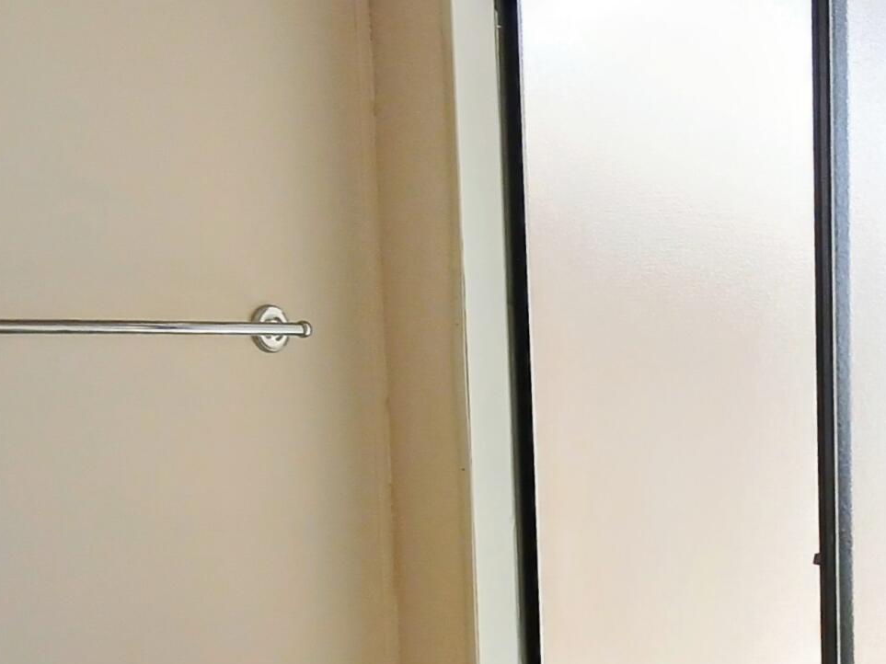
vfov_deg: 17.8
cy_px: 666
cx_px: 858
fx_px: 2073
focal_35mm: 81
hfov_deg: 23.3
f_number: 1.8
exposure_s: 1/60
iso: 50
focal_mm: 3.98
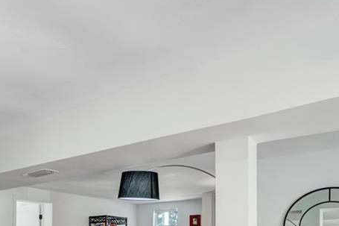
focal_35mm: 36
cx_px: 53
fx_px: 339
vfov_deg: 32.7
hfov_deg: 49.0
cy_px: 244
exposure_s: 1/10
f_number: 9
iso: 400
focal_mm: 16
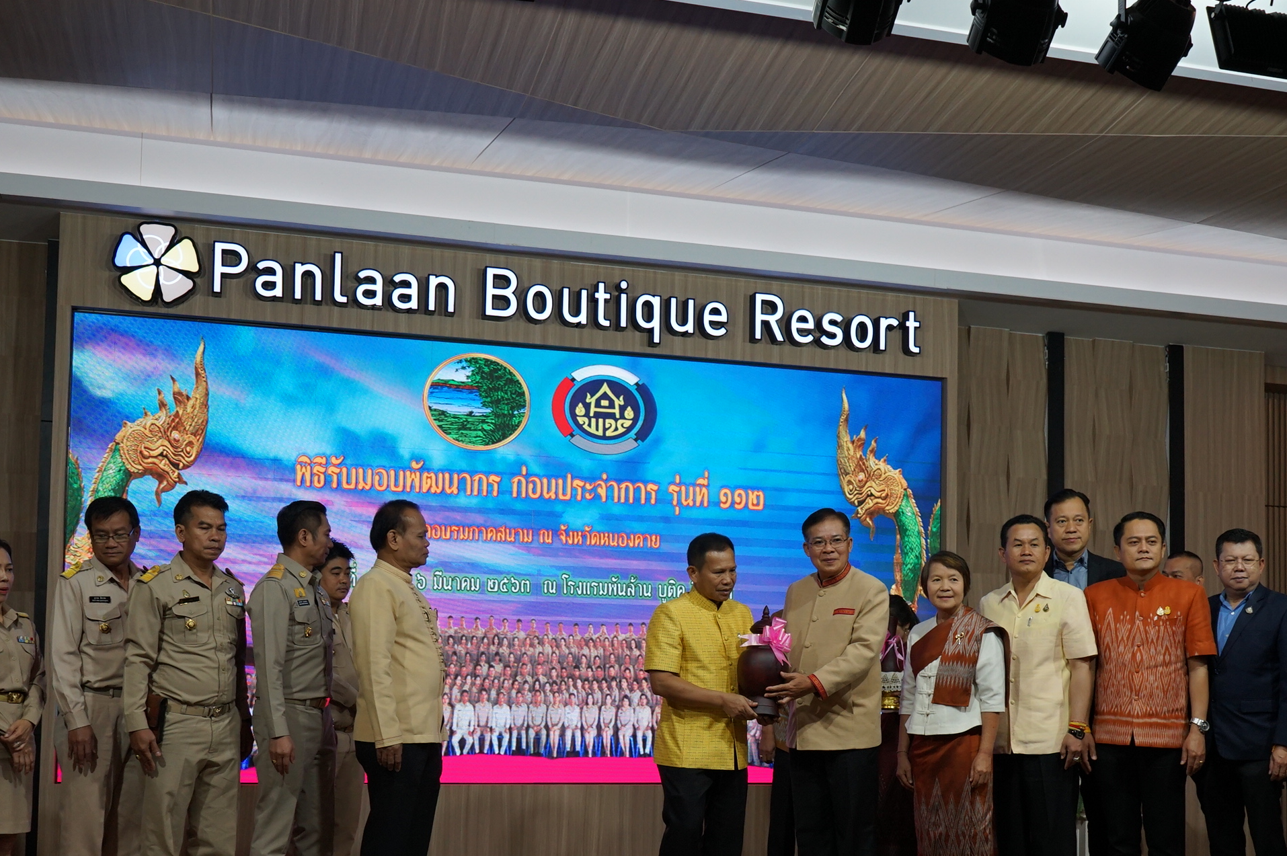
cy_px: 635
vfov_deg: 30.0
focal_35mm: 44
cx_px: 712
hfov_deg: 44.5
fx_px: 1572
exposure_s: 1/125
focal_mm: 28
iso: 800
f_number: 5.6
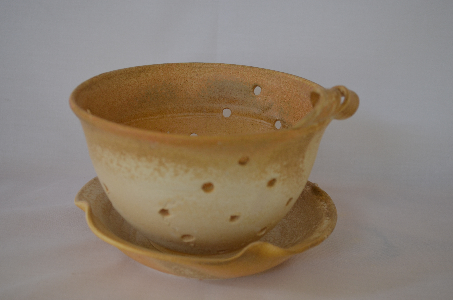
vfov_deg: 22.5
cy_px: 150
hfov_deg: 33.5
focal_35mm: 60
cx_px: 226
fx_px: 753
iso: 400
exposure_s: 1/80
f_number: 5.3
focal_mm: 40
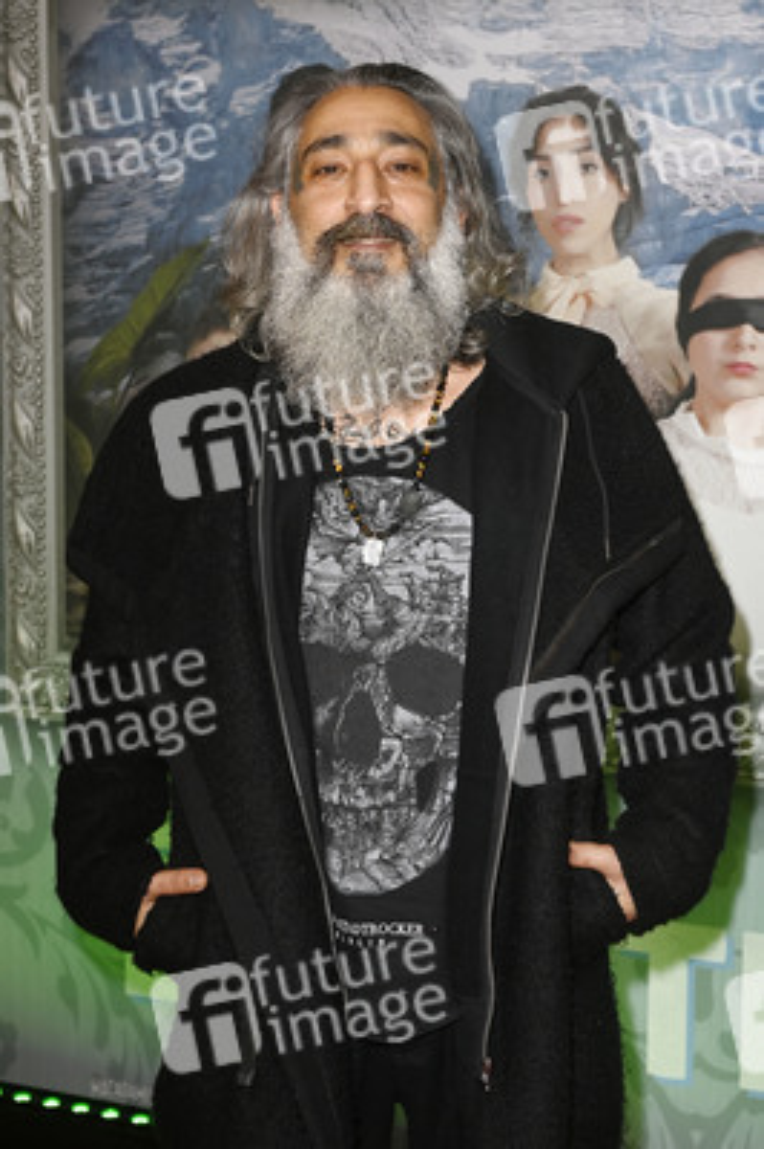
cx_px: 382
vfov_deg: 32.4
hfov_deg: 21.9
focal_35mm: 62
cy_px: 574
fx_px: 1977
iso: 640
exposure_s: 1/200
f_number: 5.6
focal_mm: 62
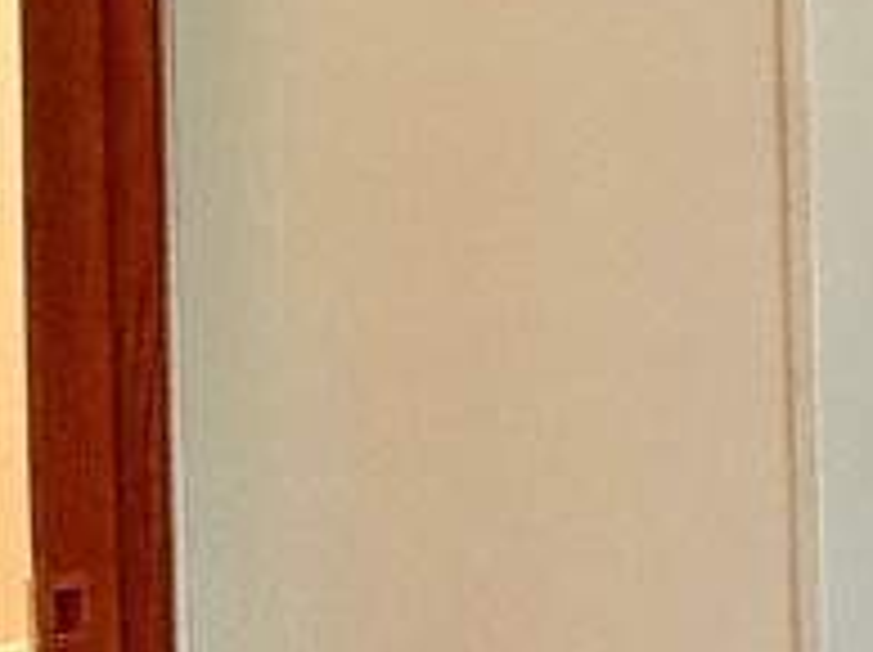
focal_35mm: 74
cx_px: 2192
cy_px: 225
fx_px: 1864
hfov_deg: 14.3
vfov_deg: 19.8
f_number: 2.2
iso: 400
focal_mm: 2.22
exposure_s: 1/120
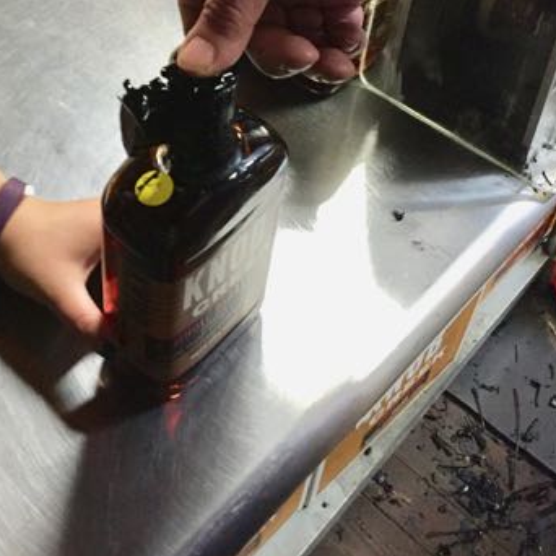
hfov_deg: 34.9
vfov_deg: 33.4
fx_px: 872
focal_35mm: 48
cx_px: 174
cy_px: 50
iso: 250
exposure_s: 1/30
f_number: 2.2
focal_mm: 4.15
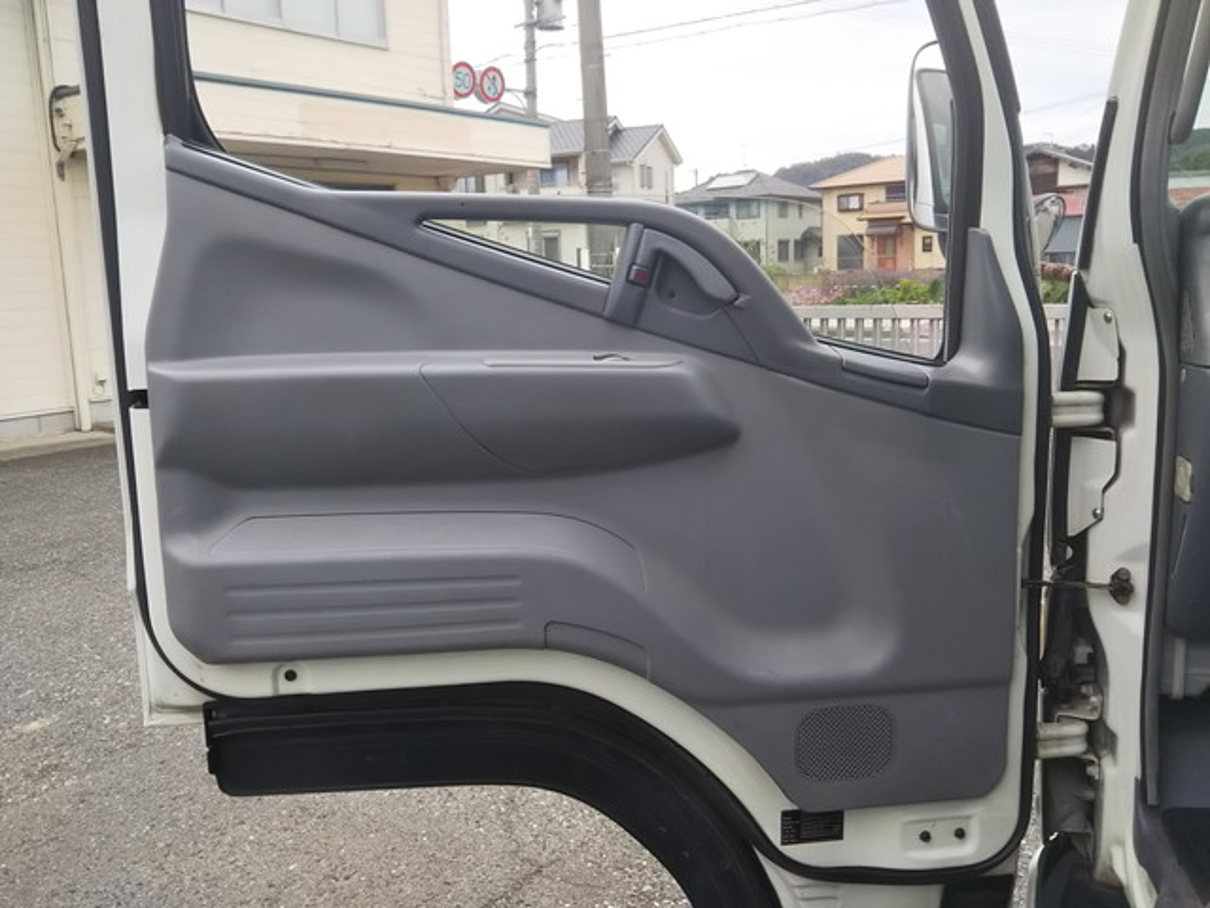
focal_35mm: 30
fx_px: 1049
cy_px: 454
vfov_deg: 46.8
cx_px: 605
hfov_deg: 60.0
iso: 40
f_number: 2.2
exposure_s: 1/120
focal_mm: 4
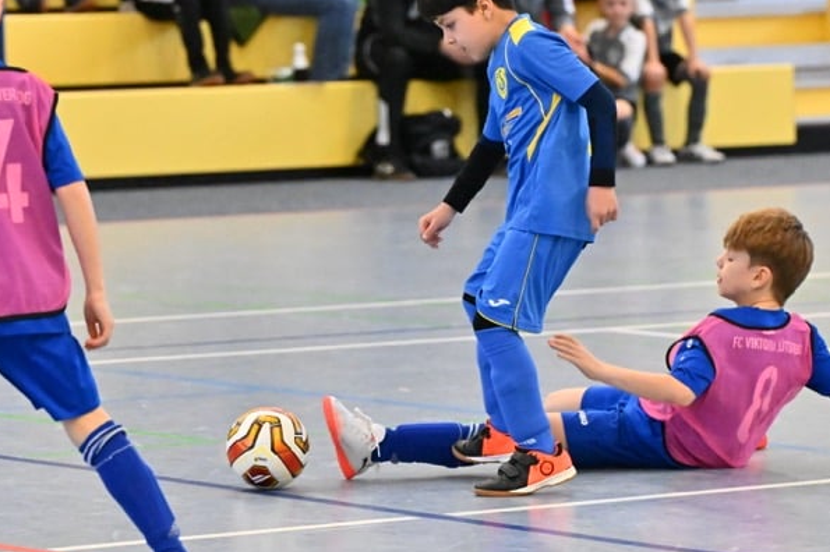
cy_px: 227
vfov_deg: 5.1
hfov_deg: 7.7
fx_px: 6198
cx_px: 527
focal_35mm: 269
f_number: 3.5
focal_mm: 125
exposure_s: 1/1000
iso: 8000
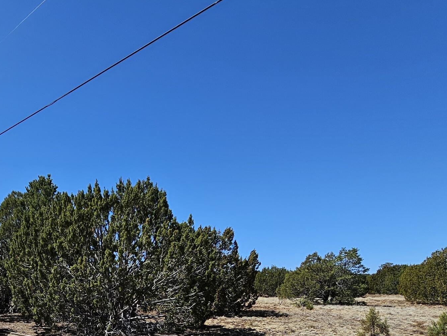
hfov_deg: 54.6
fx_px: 375
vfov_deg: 43.6
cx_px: 54
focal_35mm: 29
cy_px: 308
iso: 50
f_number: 2.2
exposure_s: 1/2430
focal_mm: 2.2
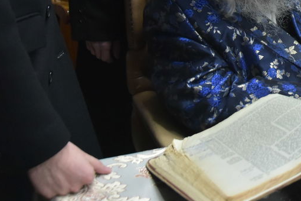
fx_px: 803
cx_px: 391
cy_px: -42
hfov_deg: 19.6
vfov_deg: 13.8
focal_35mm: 96
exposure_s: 1/200
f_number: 5.6
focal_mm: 35
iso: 3200
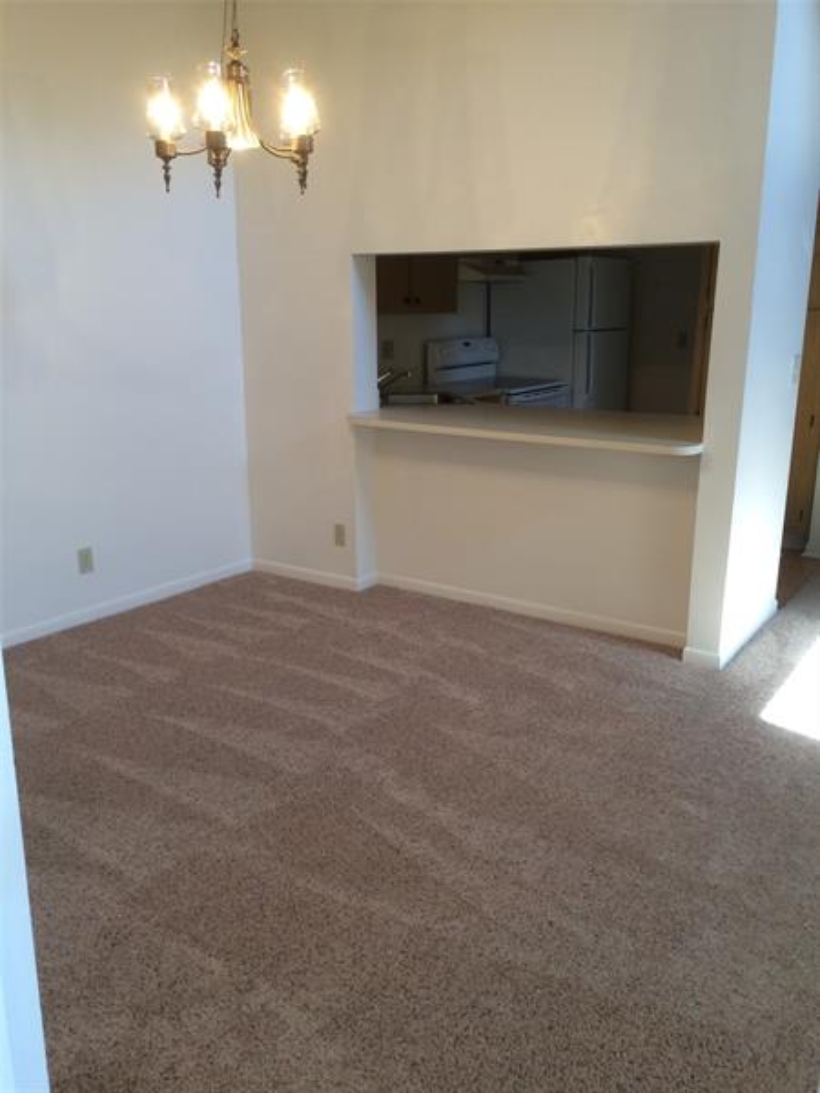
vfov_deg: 61.7
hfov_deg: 48.2
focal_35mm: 29
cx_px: 410
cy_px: 546
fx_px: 916
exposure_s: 1/30
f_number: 2.2
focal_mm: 4.15
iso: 50
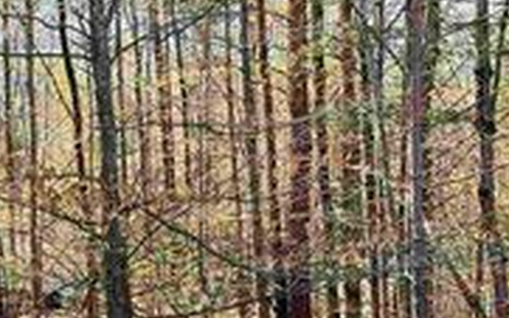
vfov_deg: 15.2
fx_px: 1179
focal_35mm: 85
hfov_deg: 22.1
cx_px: -132
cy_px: 288
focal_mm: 3
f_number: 1.8
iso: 16
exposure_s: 1/386
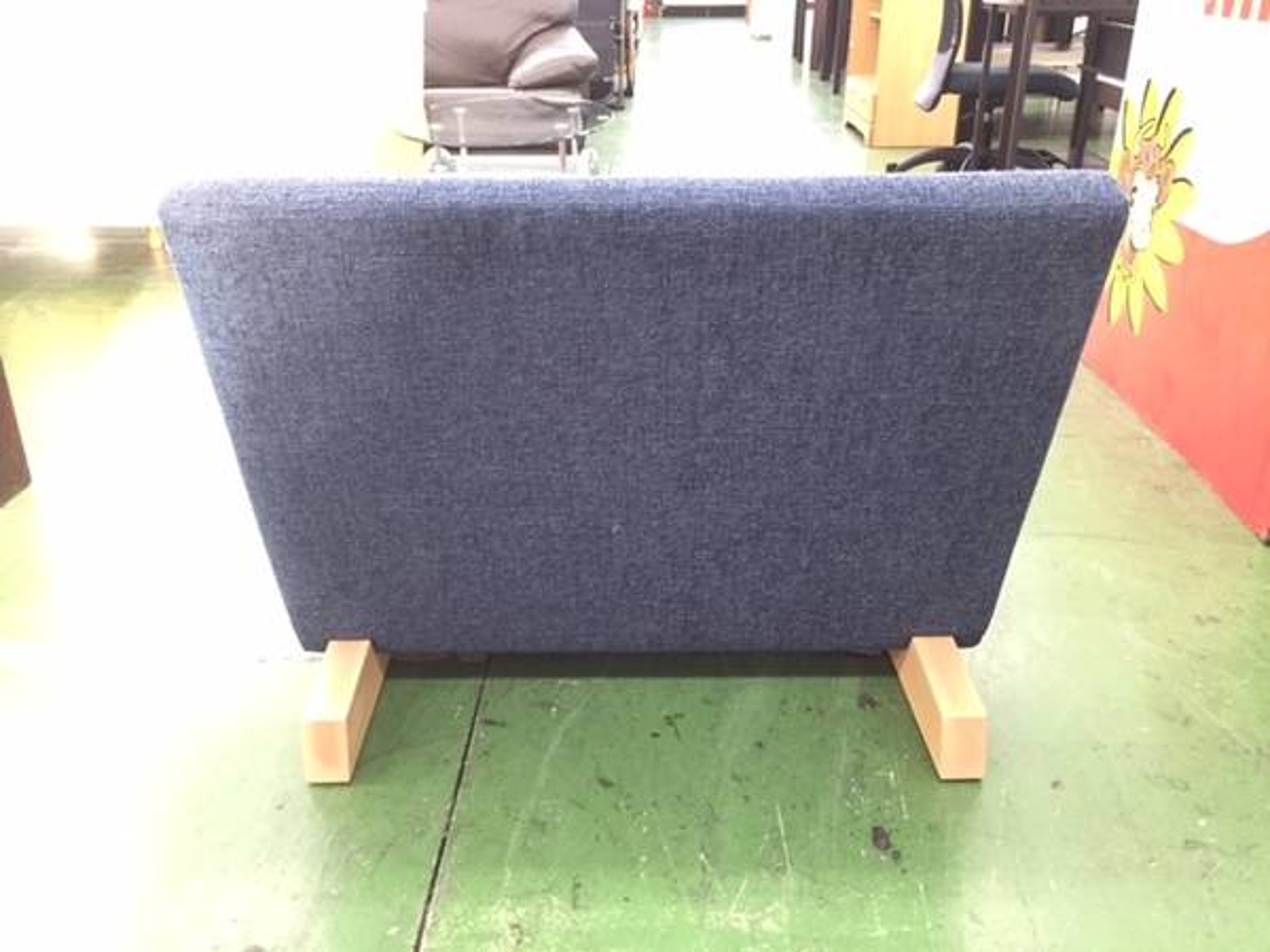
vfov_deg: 48.2
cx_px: 635
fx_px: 1064
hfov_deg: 61.7
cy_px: 476
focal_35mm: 29
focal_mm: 4.15
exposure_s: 1/30
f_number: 2.2
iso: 125
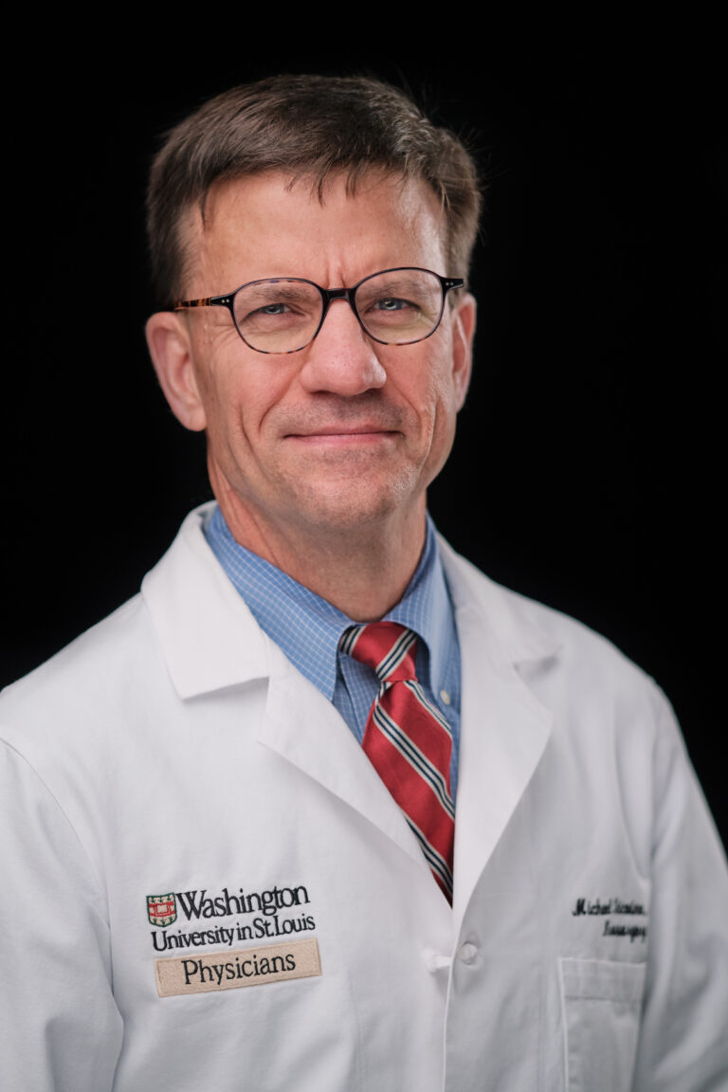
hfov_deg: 10.2
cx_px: 364
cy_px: 546
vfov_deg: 15.2
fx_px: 4095
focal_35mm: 135
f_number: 2
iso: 640
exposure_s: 1/640
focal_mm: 90
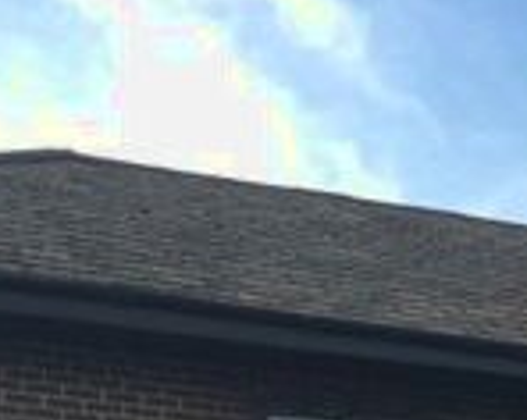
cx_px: 858
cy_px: 788
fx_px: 2087
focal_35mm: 134
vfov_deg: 10.7
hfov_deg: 13.3
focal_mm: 4.15
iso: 32
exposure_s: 1/608
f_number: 2.2
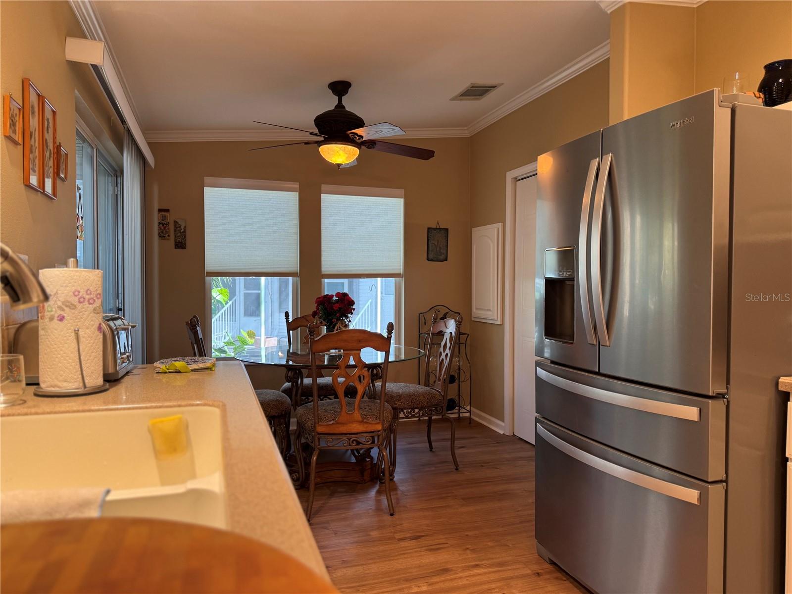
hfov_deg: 71.6
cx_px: 396
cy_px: 297
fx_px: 549
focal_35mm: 24
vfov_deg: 56.8
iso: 125
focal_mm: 6.76
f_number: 1.78
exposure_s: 1/60
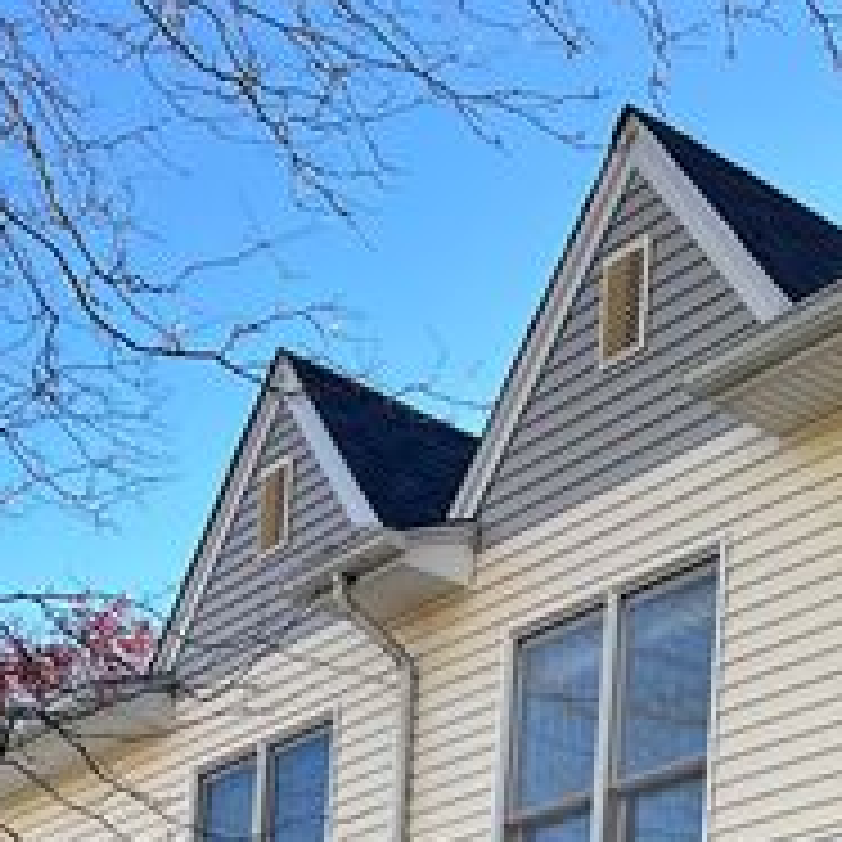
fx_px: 2257
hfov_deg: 19.4
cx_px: 1112
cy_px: 1430
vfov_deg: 17.8
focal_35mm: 82
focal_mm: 5.7
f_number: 1.5
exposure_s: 1/743
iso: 50
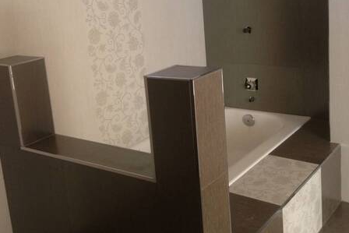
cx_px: 174
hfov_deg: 40.3
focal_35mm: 49
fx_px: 475
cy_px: 72
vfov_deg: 27.3
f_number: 2.4
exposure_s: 1/20
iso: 125
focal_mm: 4.13
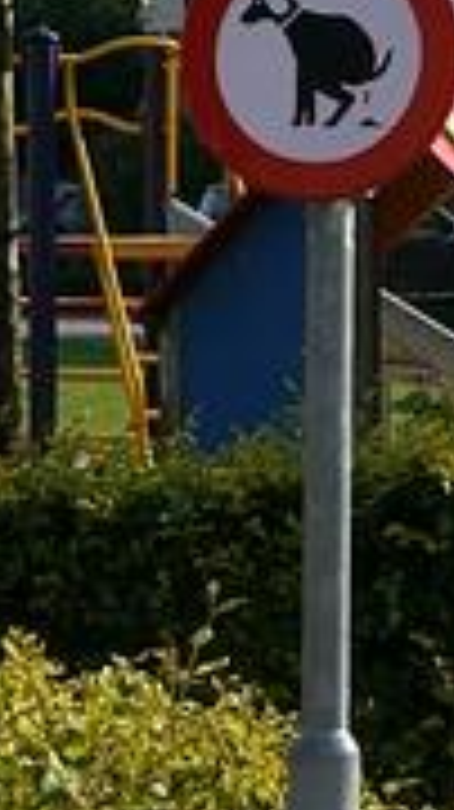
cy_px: 540
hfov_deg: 4.9
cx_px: 85
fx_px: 5318
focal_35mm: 248
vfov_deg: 8.7
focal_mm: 32
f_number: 7.1
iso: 100
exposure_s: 1/250
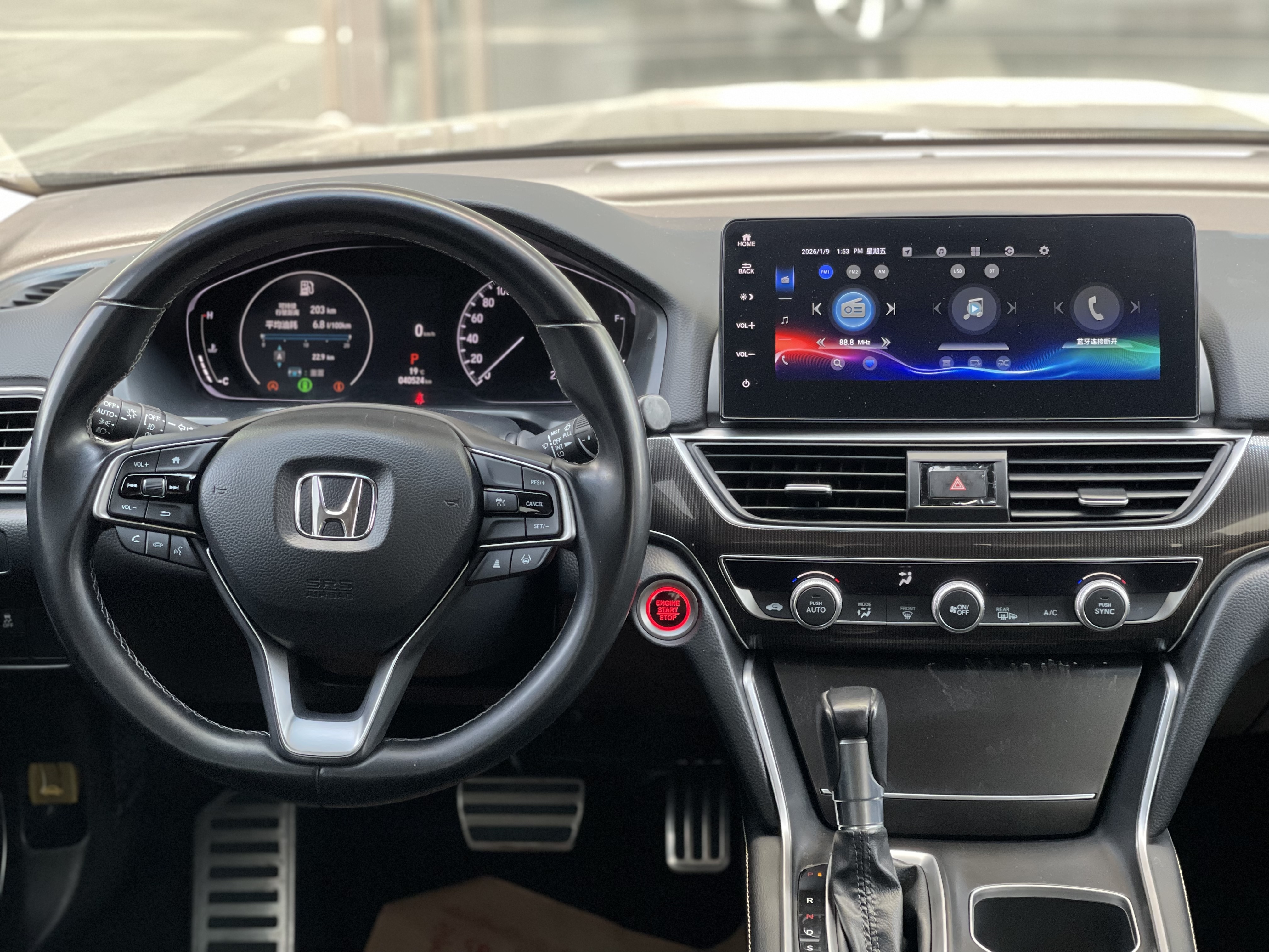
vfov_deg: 22.9
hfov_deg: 30.3
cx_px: 634
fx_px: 2346
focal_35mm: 64
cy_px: 476
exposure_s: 1/117
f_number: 2.2
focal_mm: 7.5
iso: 250
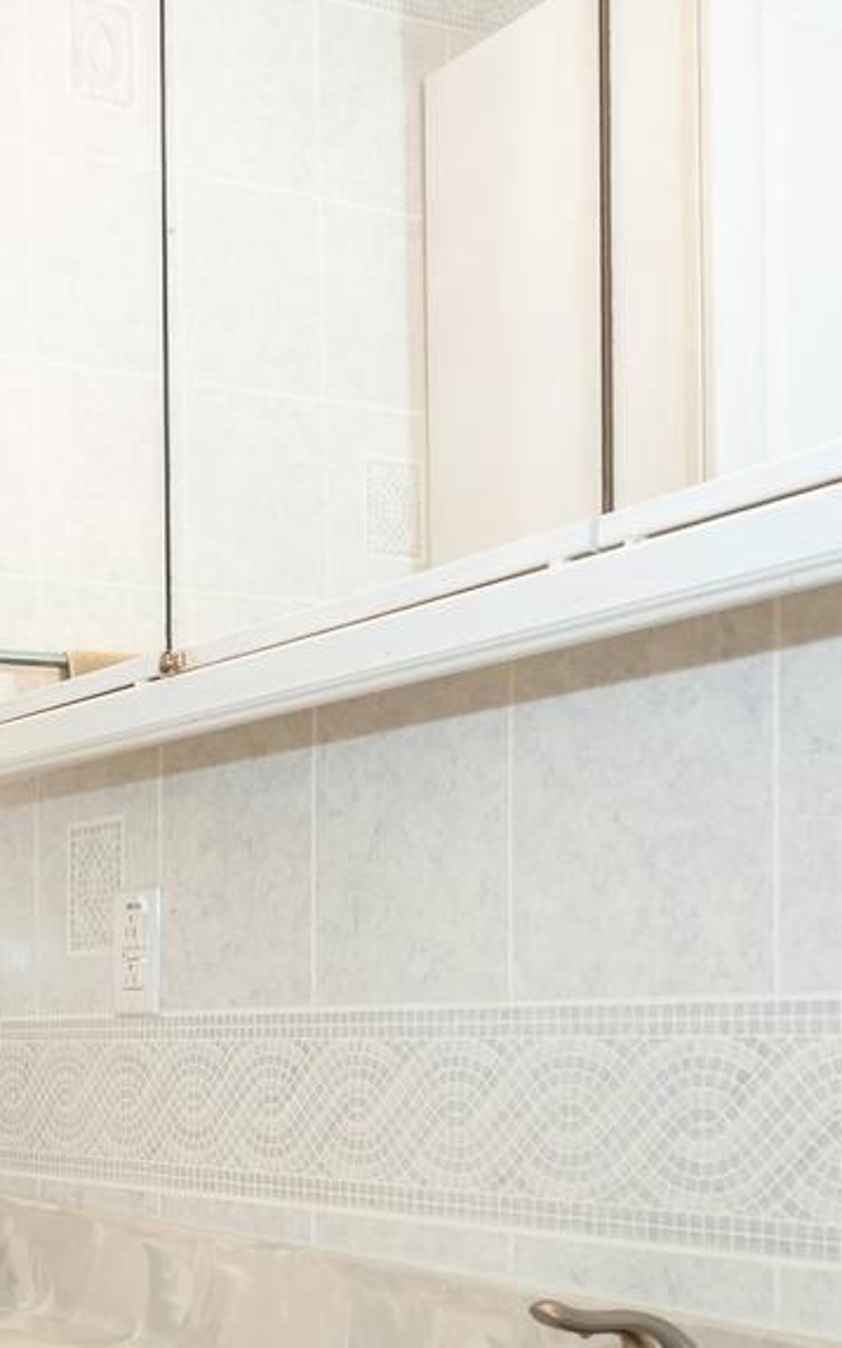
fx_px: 1873
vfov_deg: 37.8
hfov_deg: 22.7
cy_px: 1125
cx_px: -235
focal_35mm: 51
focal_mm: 14
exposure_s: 1/20
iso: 320
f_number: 8
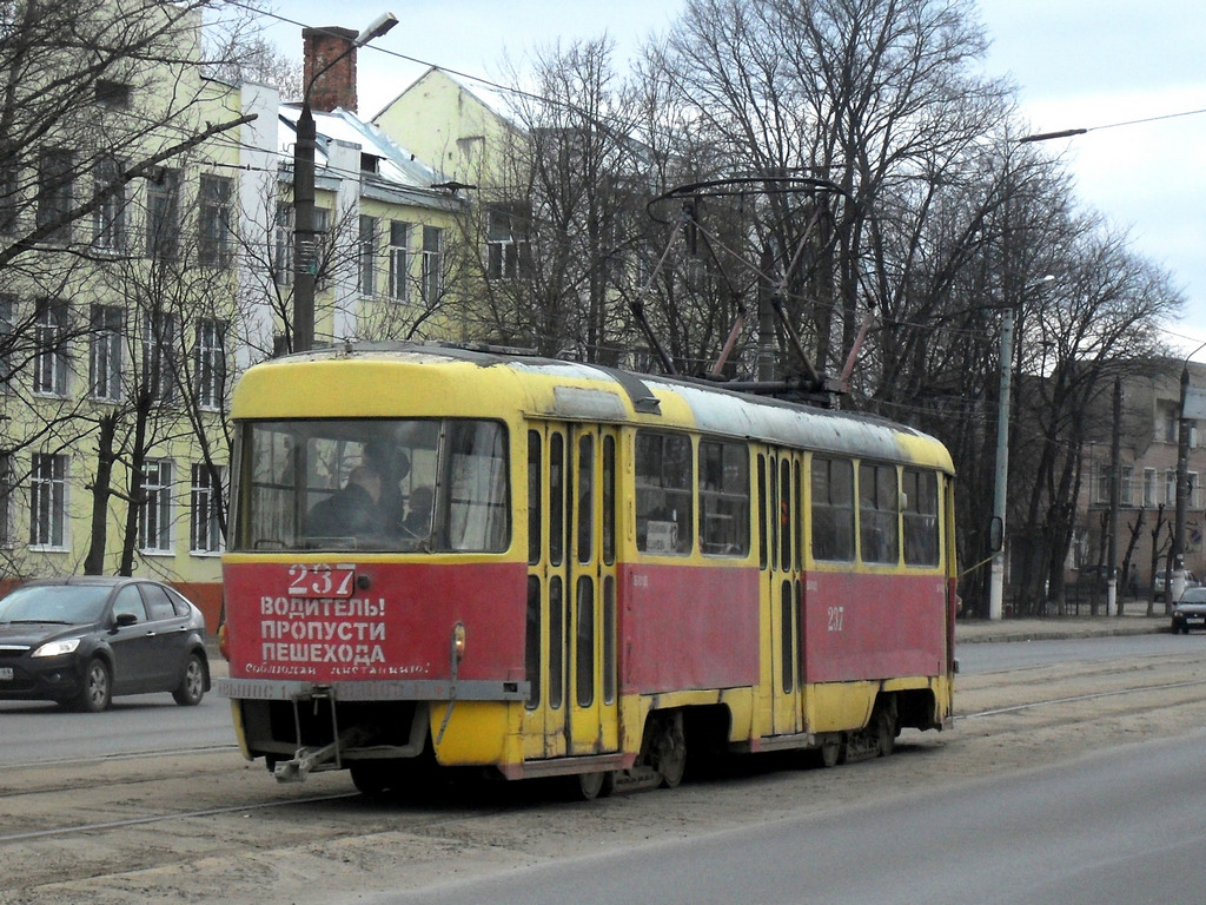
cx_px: 603
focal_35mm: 103
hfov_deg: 19.1
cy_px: 452
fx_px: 3588
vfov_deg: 14.4
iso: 80
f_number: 4.8
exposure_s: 1/350
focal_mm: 17.1
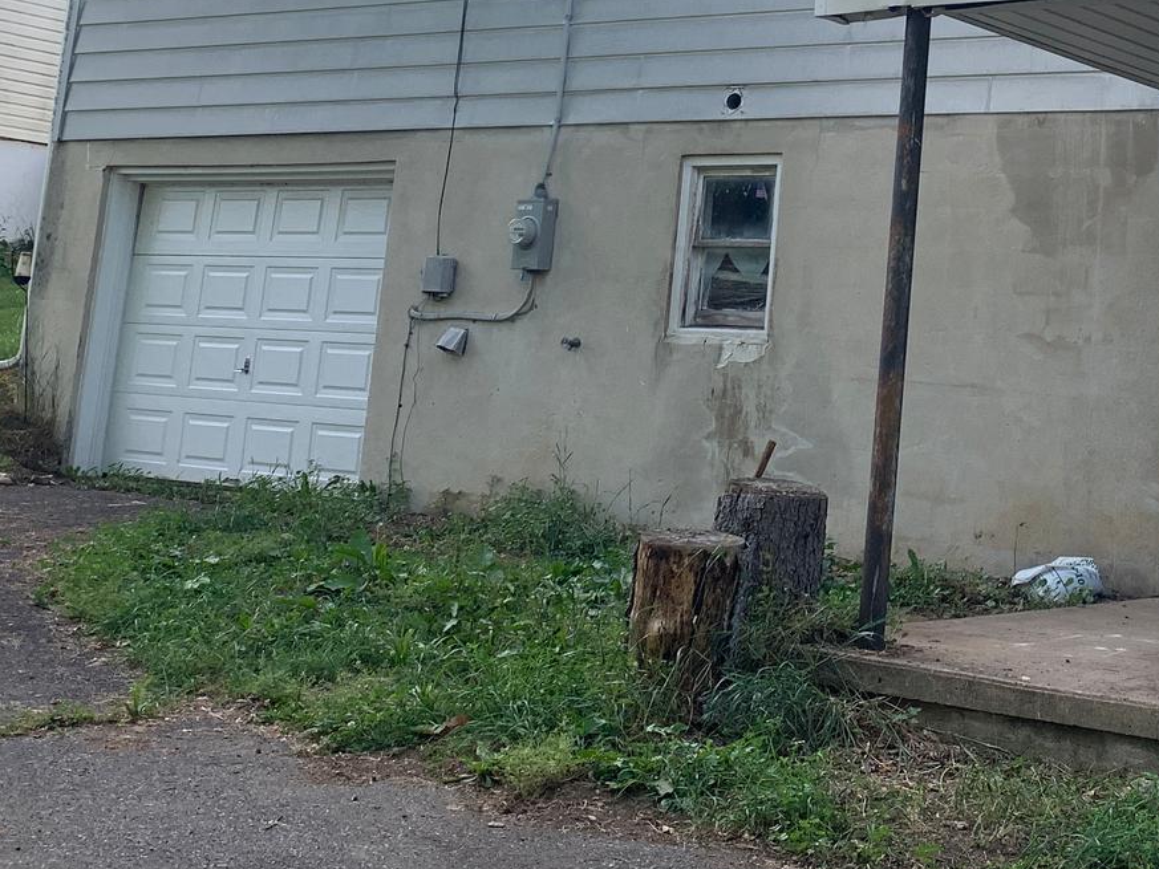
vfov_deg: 22.9
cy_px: -29
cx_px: 945
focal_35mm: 61
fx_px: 2043
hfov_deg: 30.8
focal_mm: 4.25
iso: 25
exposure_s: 1/478
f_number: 1.8
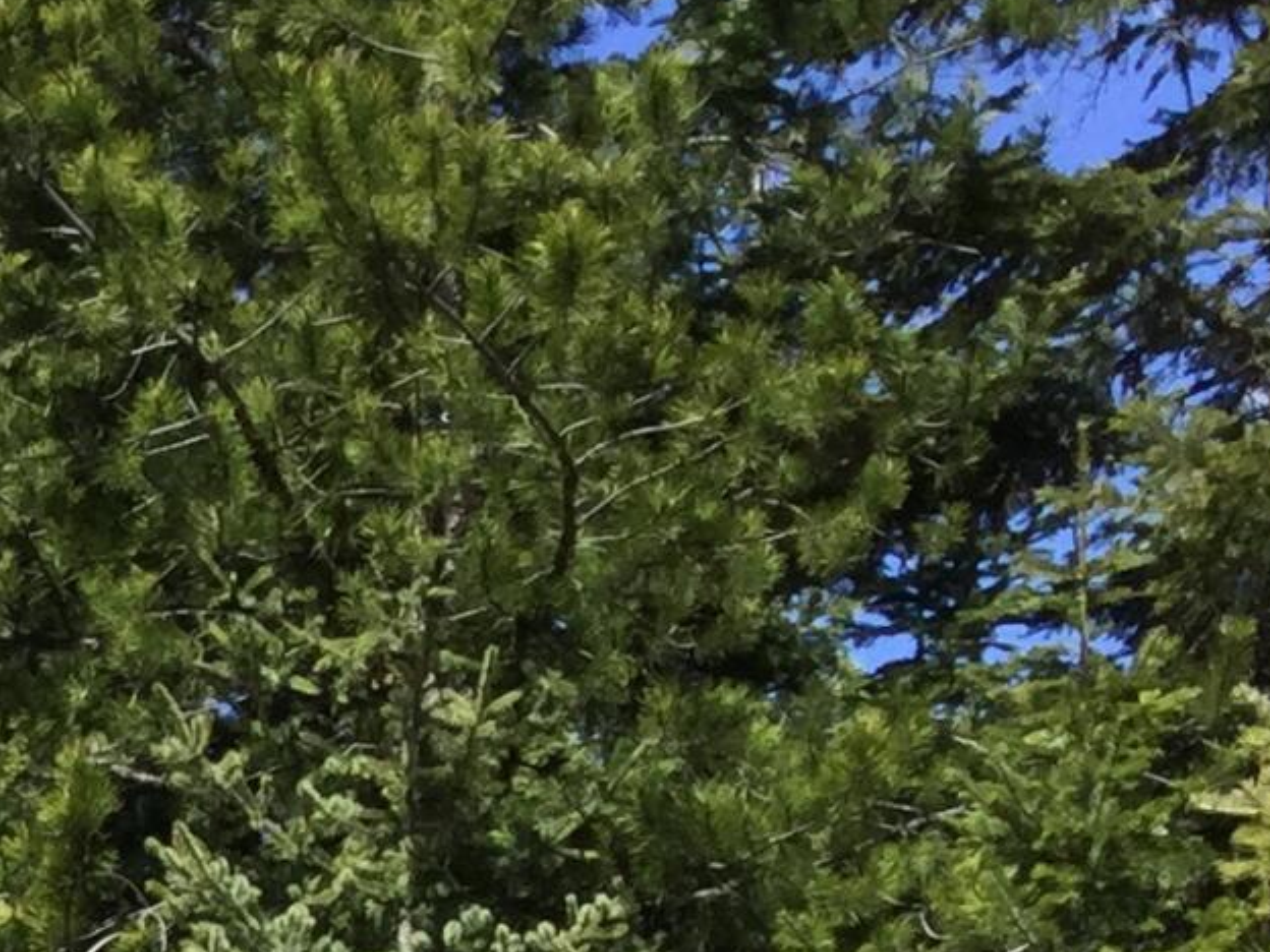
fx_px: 5467
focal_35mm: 149
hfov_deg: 11.6
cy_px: 2014
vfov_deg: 9.2
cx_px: -1476
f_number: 2.4
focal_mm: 3.3
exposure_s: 1/741
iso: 25
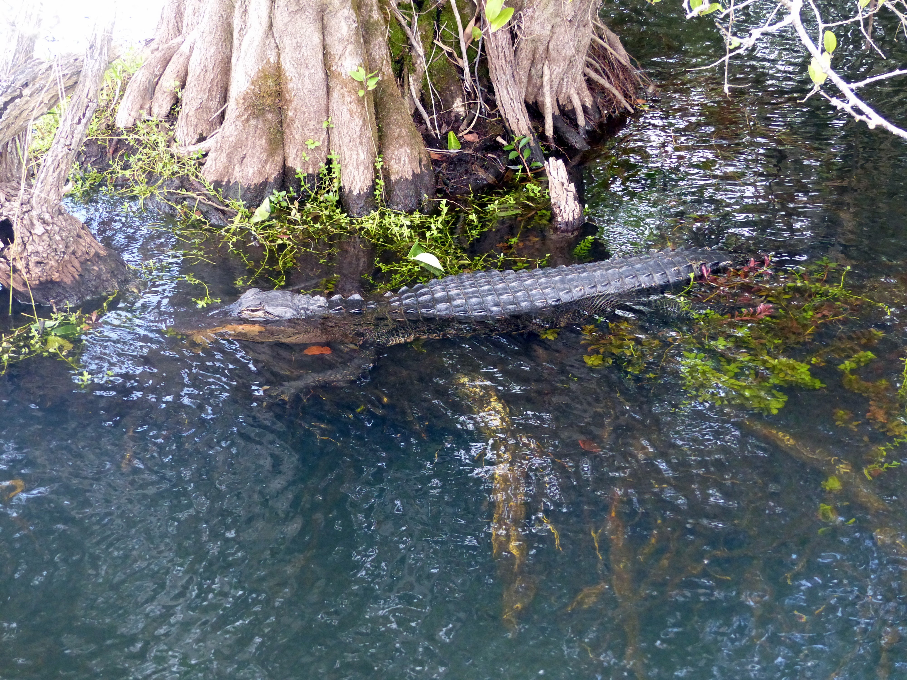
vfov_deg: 19.6
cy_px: 340
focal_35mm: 75
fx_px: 1965
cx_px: 454
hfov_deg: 26.0
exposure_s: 1/250
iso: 640
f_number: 2.8
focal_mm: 13.5
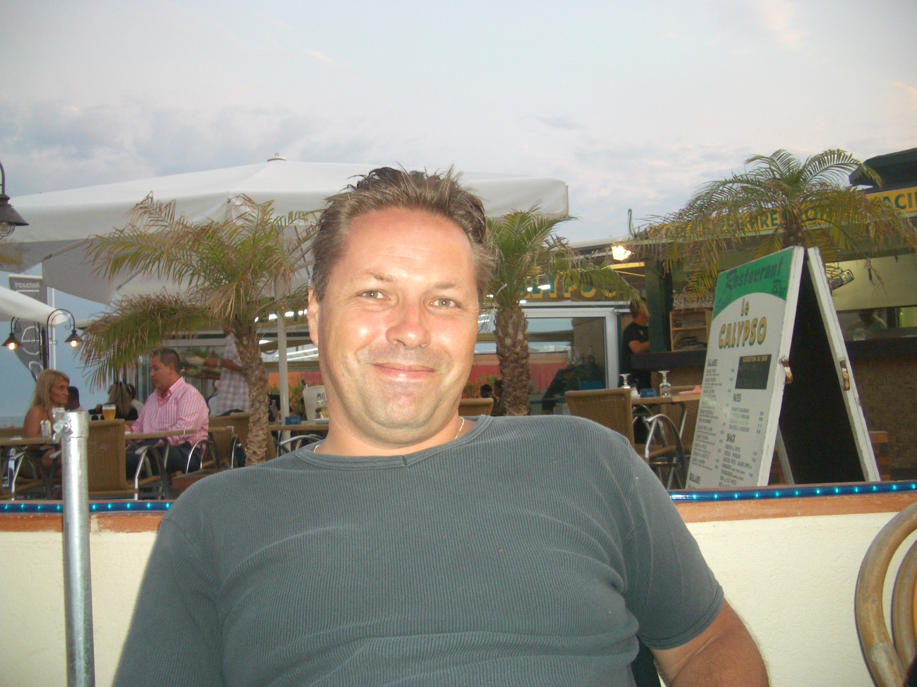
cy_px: 344
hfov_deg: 52.6
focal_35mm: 35
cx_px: 458
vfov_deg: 40.7
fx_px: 927
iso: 100
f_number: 2.6
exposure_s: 1/60
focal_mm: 5.8
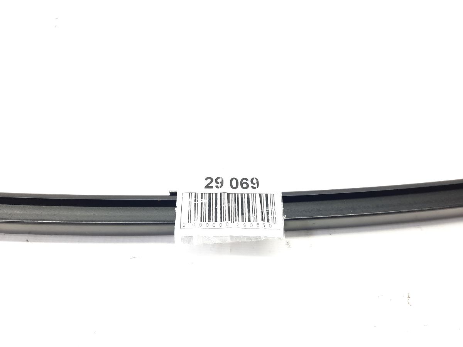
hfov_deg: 69.4
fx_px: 334
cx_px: 232
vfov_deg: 54.9
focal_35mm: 25
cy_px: 174
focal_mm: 4.6
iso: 160
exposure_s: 1/50
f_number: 2
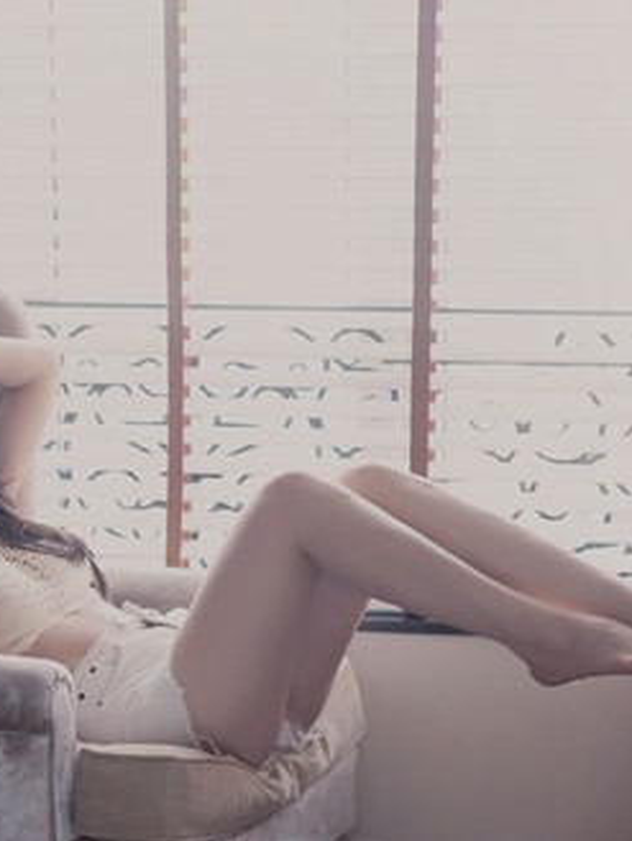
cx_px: 192
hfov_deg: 11.9
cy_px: 420
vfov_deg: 15.9
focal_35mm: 124
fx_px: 3017
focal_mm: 85
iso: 400
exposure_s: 1/125
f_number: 2.8
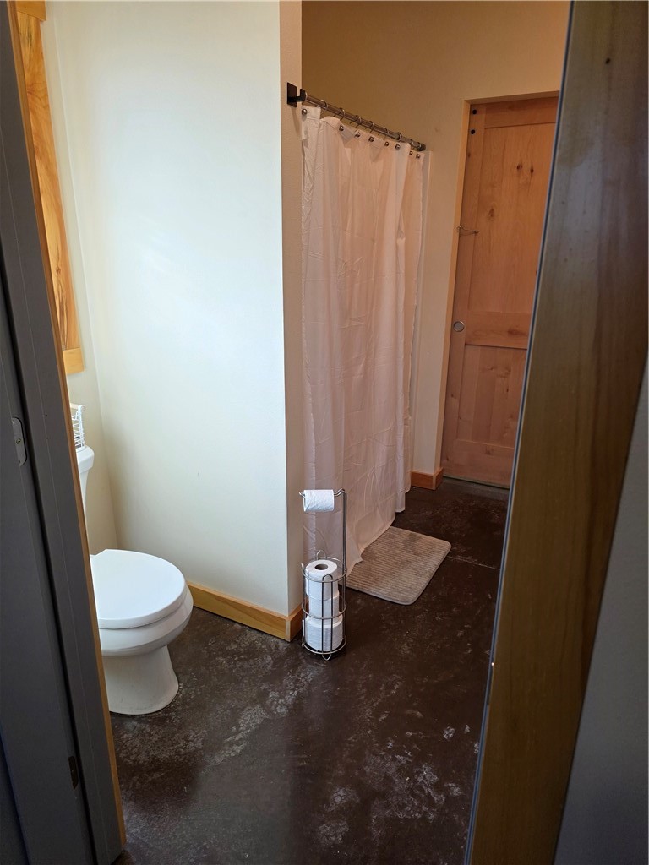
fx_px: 575
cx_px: 324
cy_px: 432
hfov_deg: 58.9
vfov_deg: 73.9
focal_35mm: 23
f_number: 1.7
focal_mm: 6.3
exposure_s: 1/120
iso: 125
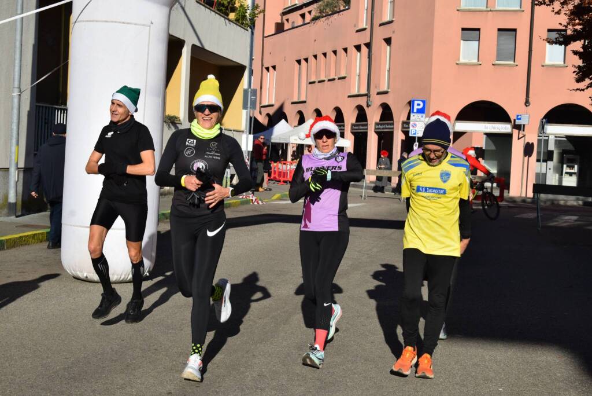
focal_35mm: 60
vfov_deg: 22.7
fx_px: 987
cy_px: 198
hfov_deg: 33.4
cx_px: 296
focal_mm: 40
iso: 200
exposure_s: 1/500
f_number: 11
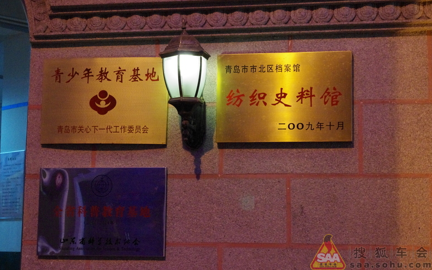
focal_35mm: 77
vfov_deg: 16.9
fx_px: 906
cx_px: 217
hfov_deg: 26.8
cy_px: 129
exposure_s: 1/50
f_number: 8
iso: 6400
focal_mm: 50
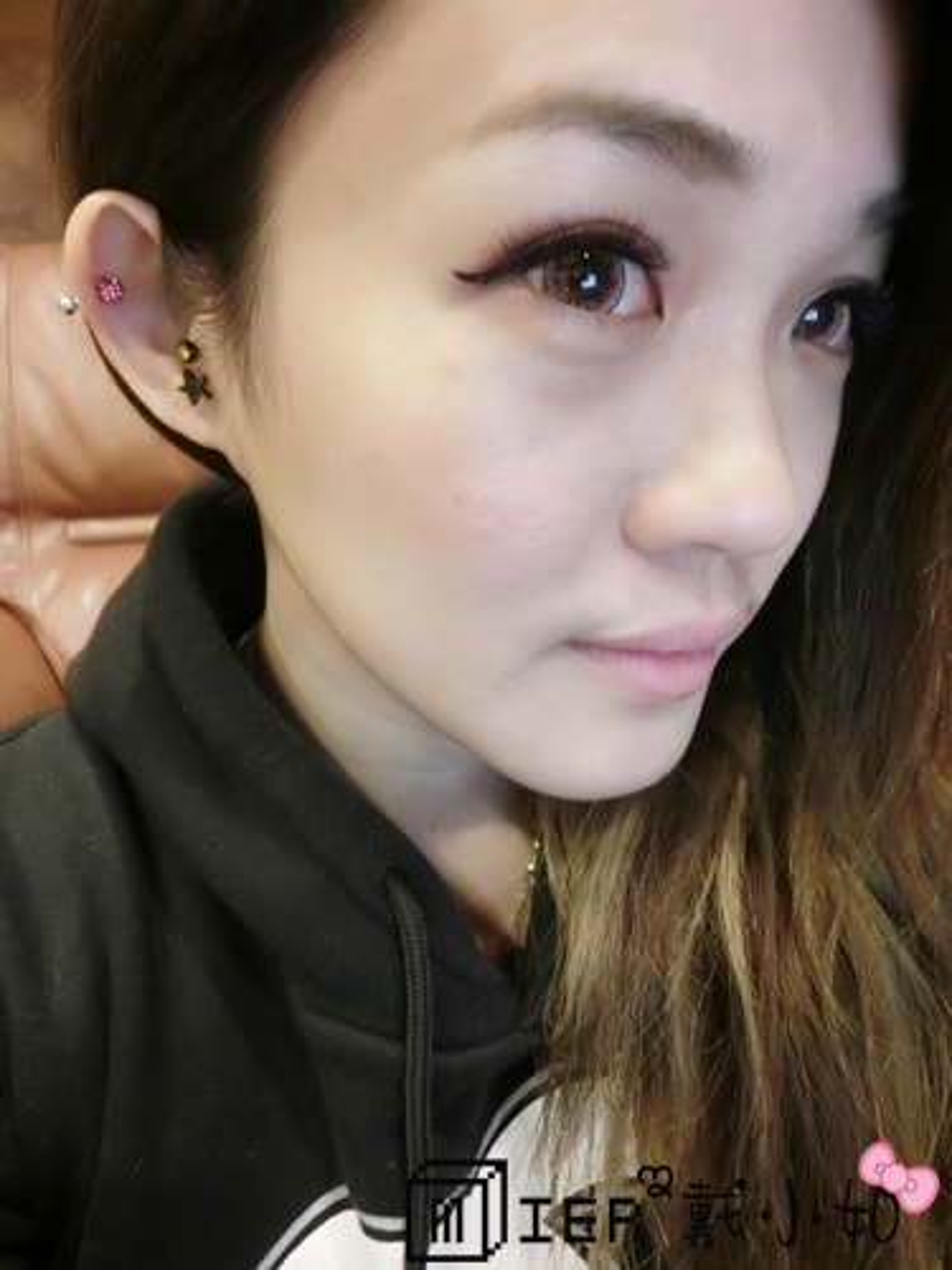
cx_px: 476
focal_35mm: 24
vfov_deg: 71.6
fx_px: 880
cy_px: 635
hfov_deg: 56.8
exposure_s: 1/20
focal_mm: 4.24
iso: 800
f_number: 3
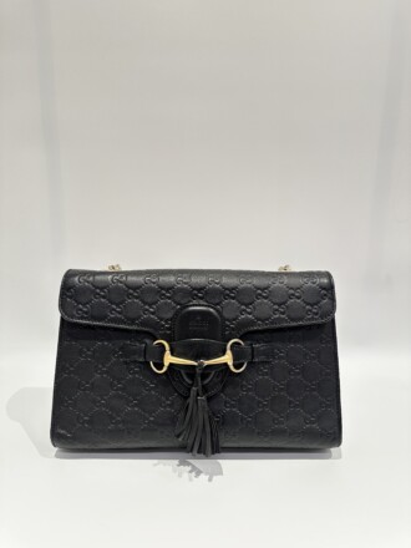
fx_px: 380
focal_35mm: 24
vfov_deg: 71.6
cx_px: 206
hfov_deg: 56.8
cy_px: 274
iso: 125
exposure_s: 1/50
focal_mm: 6.86
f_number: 1.78
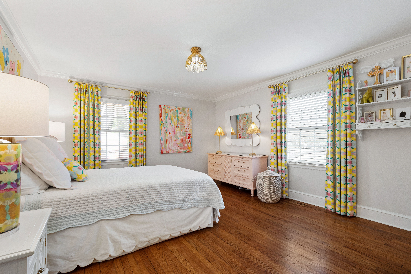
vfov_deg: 77.3
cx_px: 206
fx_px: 171
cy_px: 137
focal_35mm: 15
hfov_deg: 100.4
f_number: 8
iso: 100
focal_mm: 10
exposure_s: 1/3
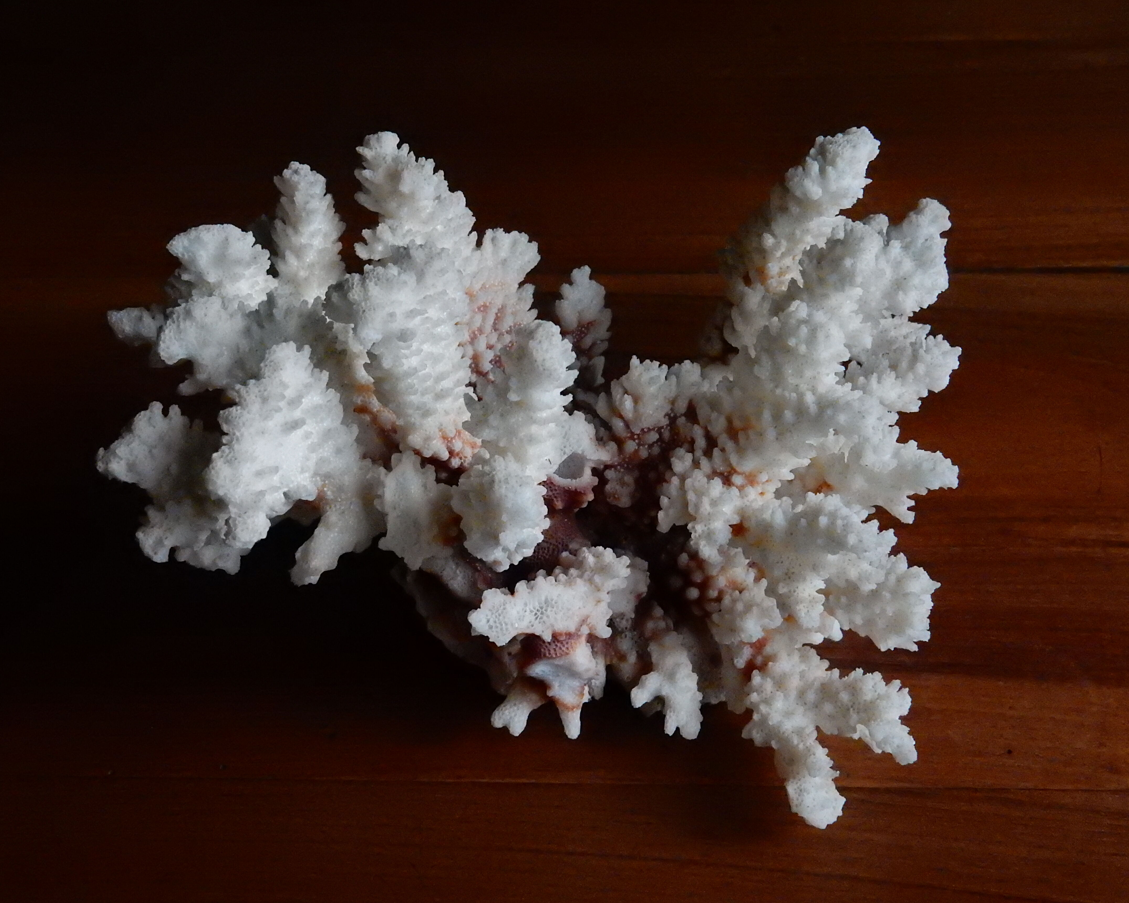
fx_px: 1504
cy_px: 451
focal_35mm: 45
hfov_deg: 41.2
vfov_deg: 33.4
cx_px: 559
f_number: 4.2
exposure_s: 1/60
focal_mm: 7.6
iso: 1600
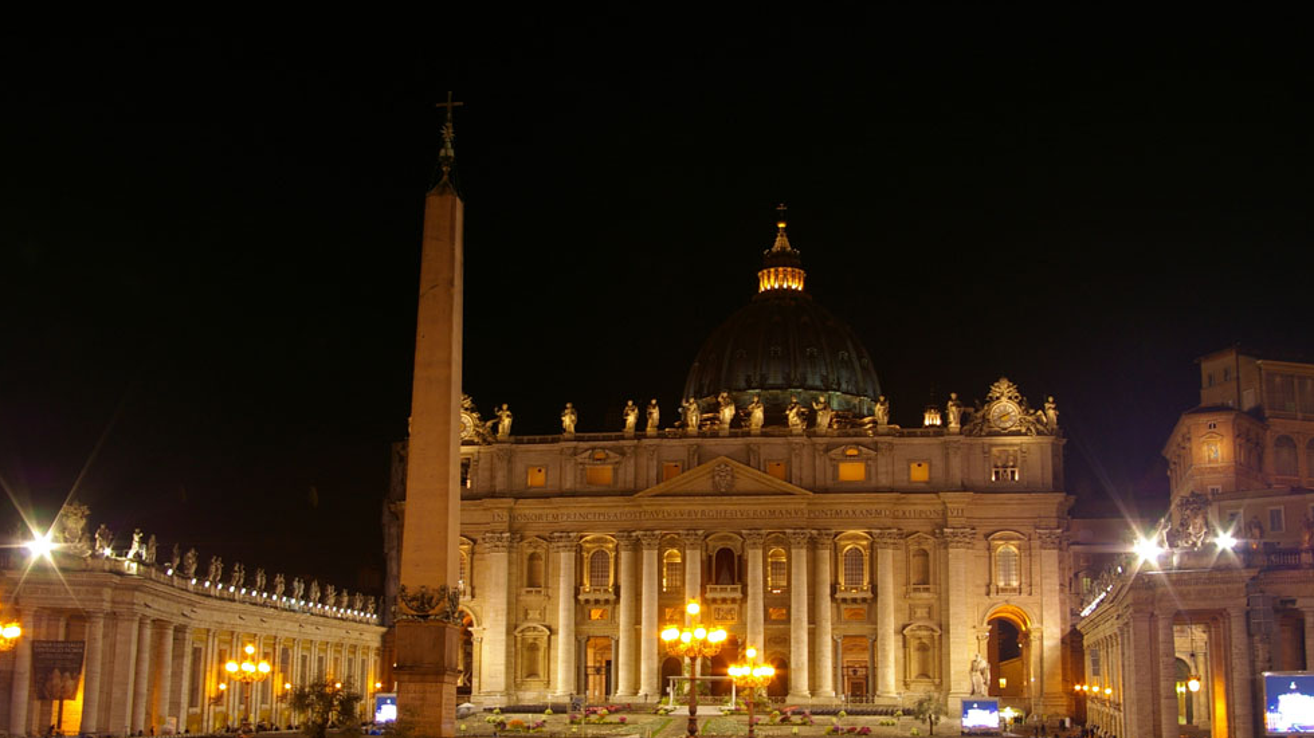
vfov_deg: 25.9
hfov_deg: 44.6
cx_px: 672
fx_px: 1602
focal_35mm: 46
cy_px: 409
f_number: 8
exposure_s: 1.5
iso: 200
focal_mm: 28
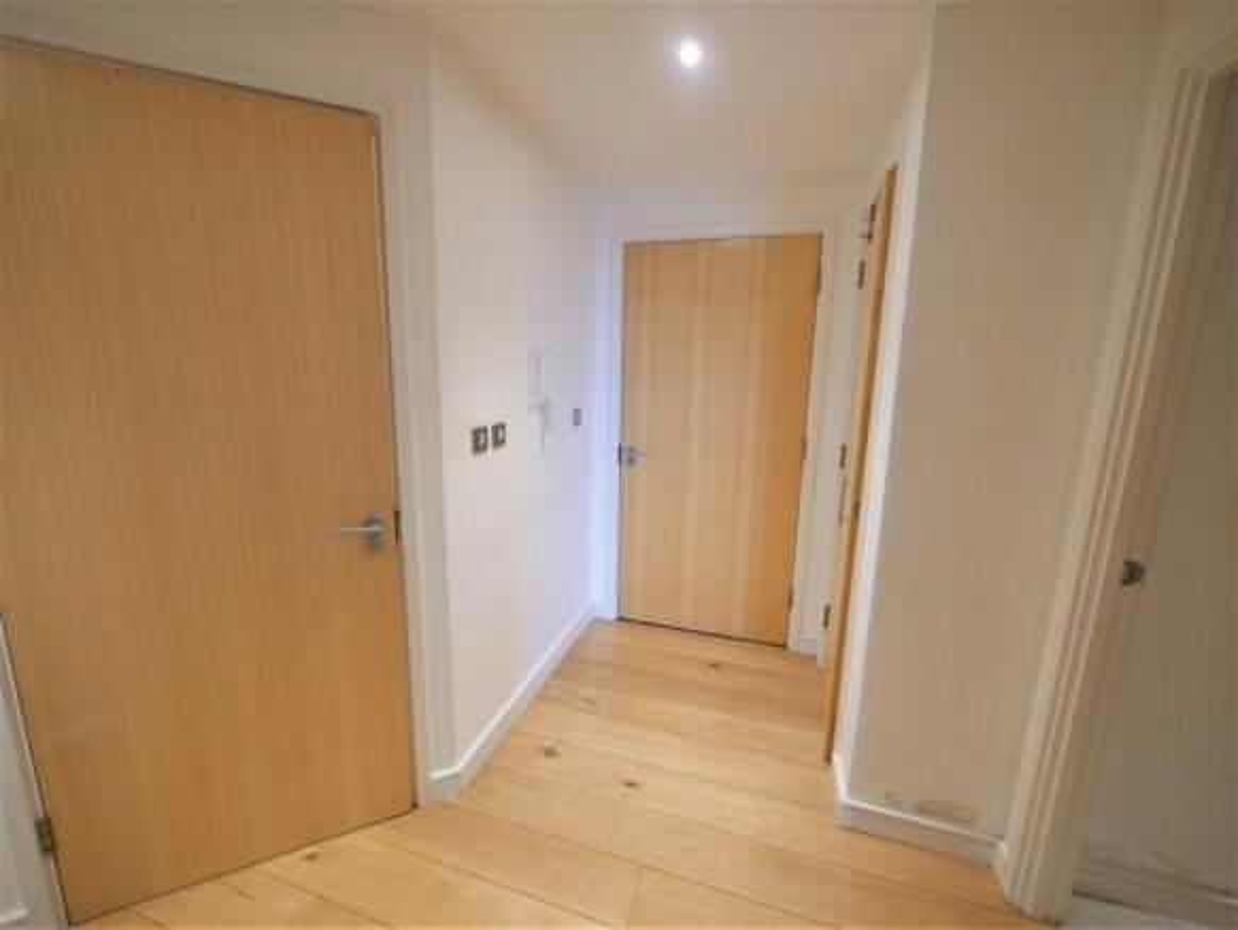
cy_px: 465
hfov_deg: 102.0
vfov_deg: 85.7
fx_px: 501
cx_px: 619
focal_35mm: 14
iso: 1600
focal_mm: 7
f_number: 4
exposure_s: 1/60
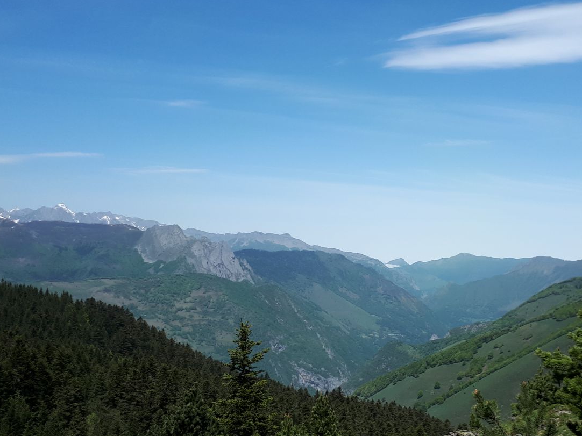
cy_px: 280
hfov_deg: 40.9
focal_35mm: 46
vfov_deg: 31.3
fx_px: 773
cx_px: 370
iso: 40
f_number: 1.9
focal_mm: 3.6
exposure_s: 1/1972
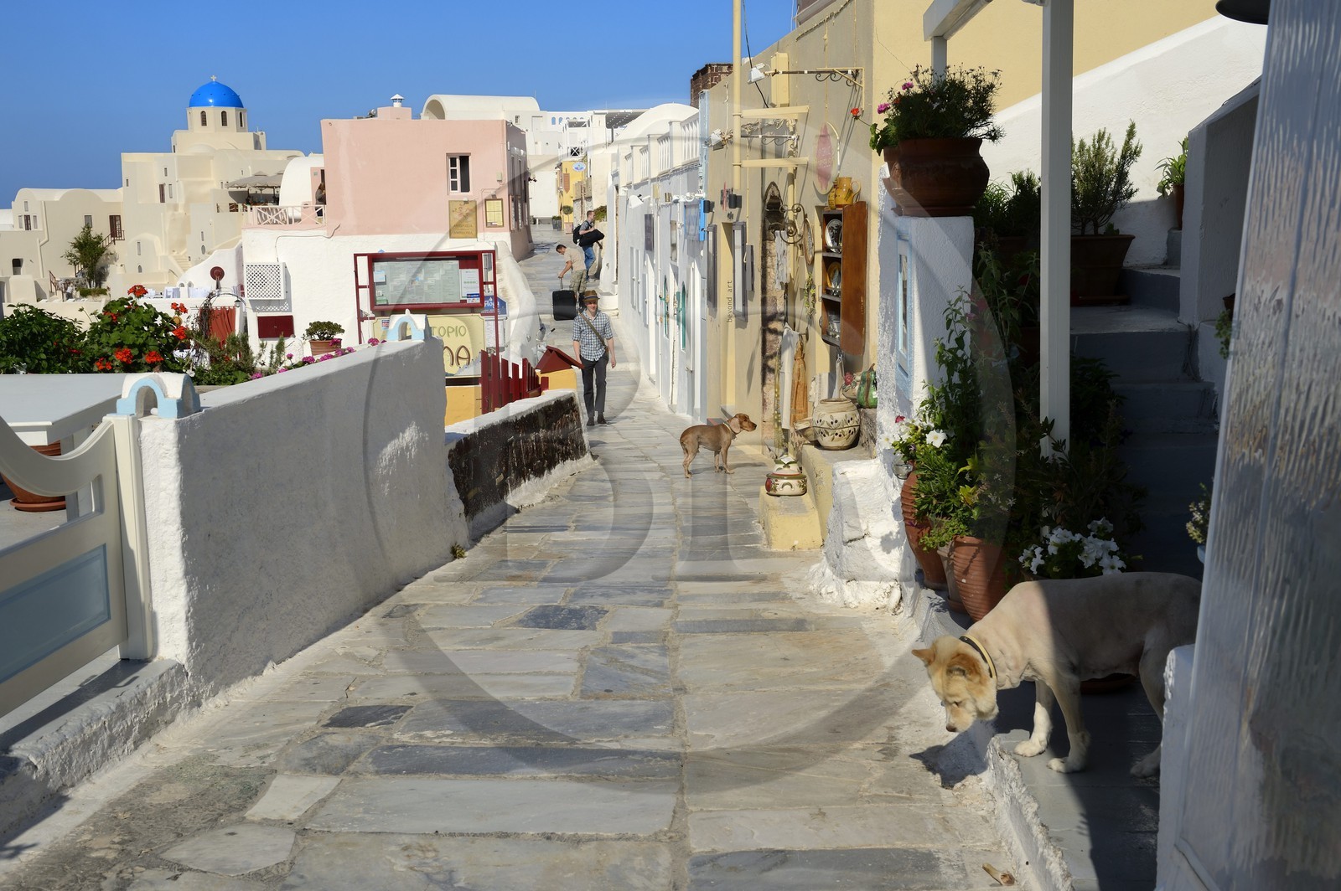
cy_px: 446
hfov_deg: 48.5
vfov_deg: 33.3
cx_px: 670
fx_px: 1489
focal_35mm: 40
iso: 100
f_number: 11
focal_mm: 40
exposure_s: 1/250
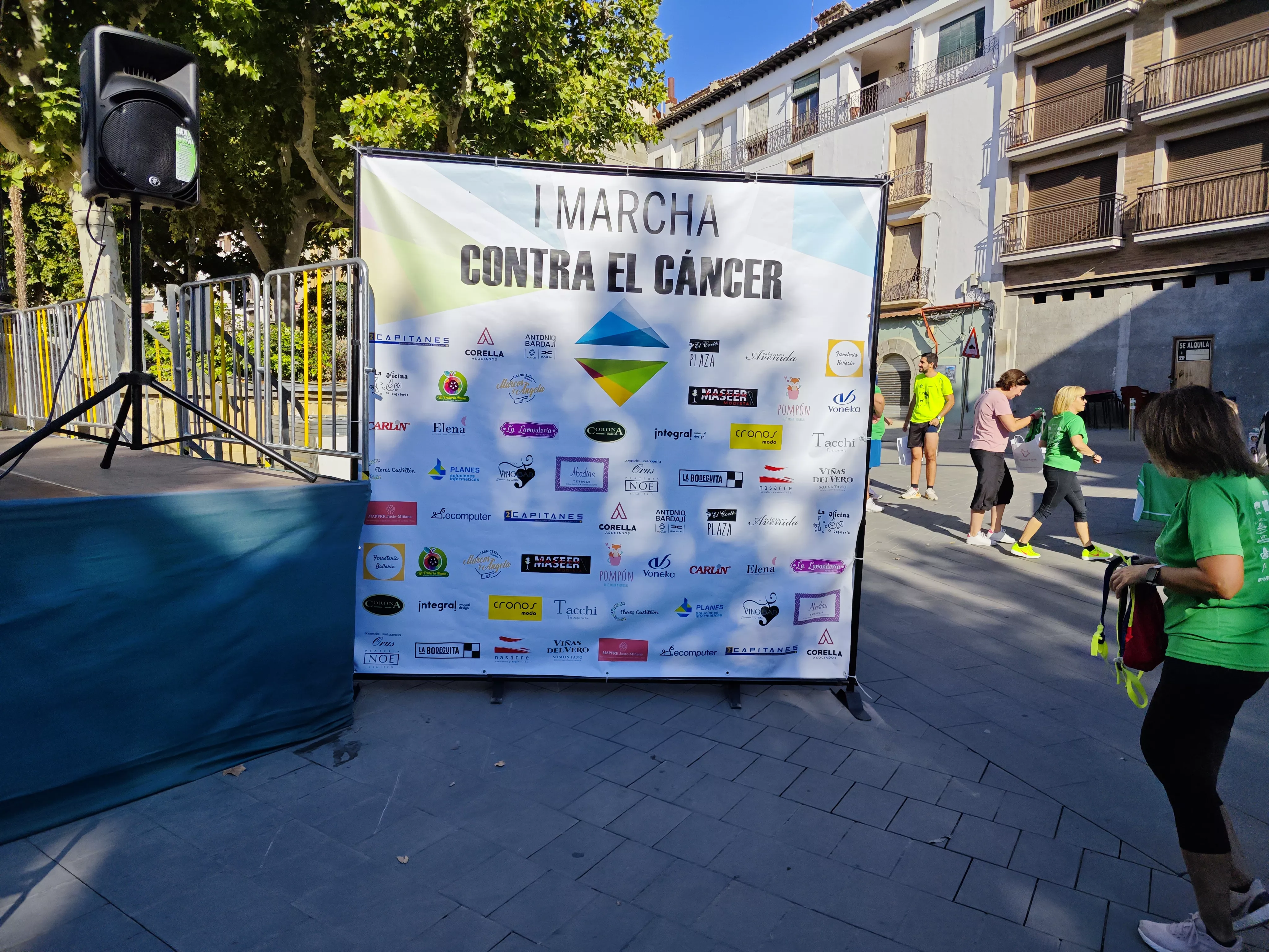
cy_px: 476
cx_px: 634
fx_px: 843
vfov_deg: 58.9
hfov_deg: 73.9
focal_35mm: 23
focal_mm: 5.43
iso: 50
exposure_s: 1/3204
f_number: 1.8
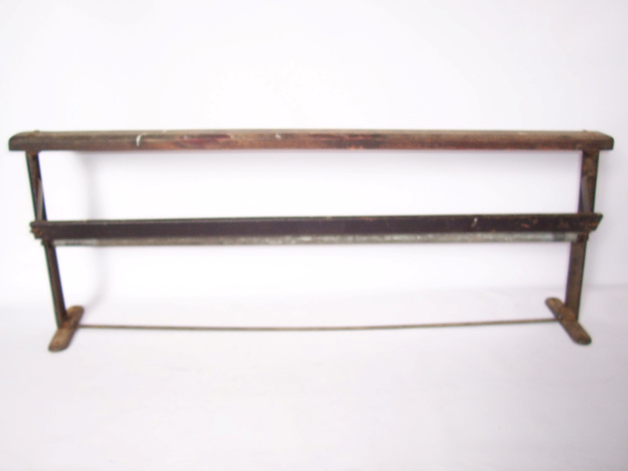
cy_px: 236
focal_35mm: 37
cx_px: 314
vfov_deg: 38.7
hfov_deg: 50.1
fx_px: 671
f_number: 2.8
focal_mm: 5.6
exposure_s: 1/60
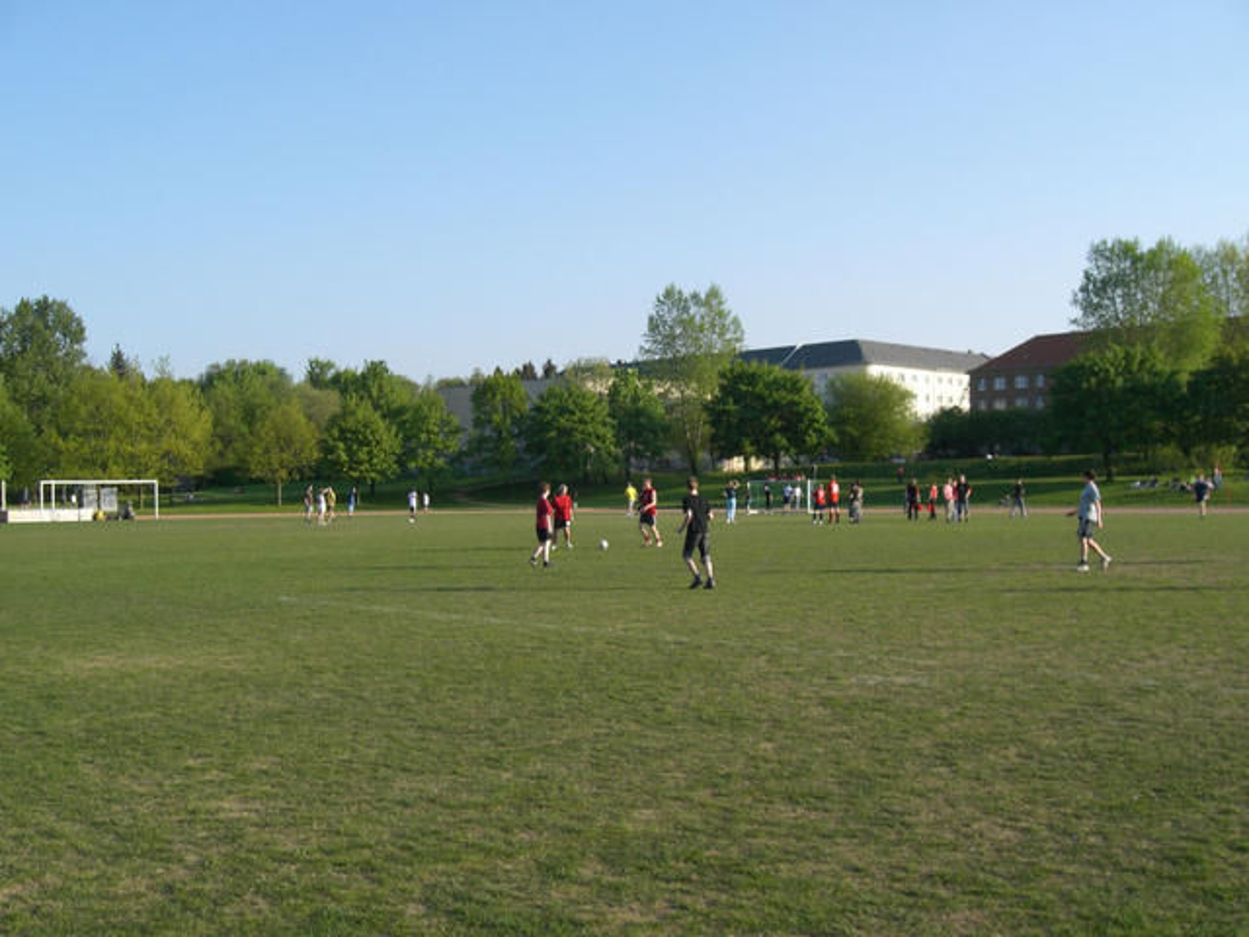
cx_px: 624
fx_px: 1371
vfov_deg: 37.7
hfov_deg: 49.0
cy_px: 468
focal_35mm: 38
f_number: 4.4
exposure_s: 1/320
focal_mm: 6.3
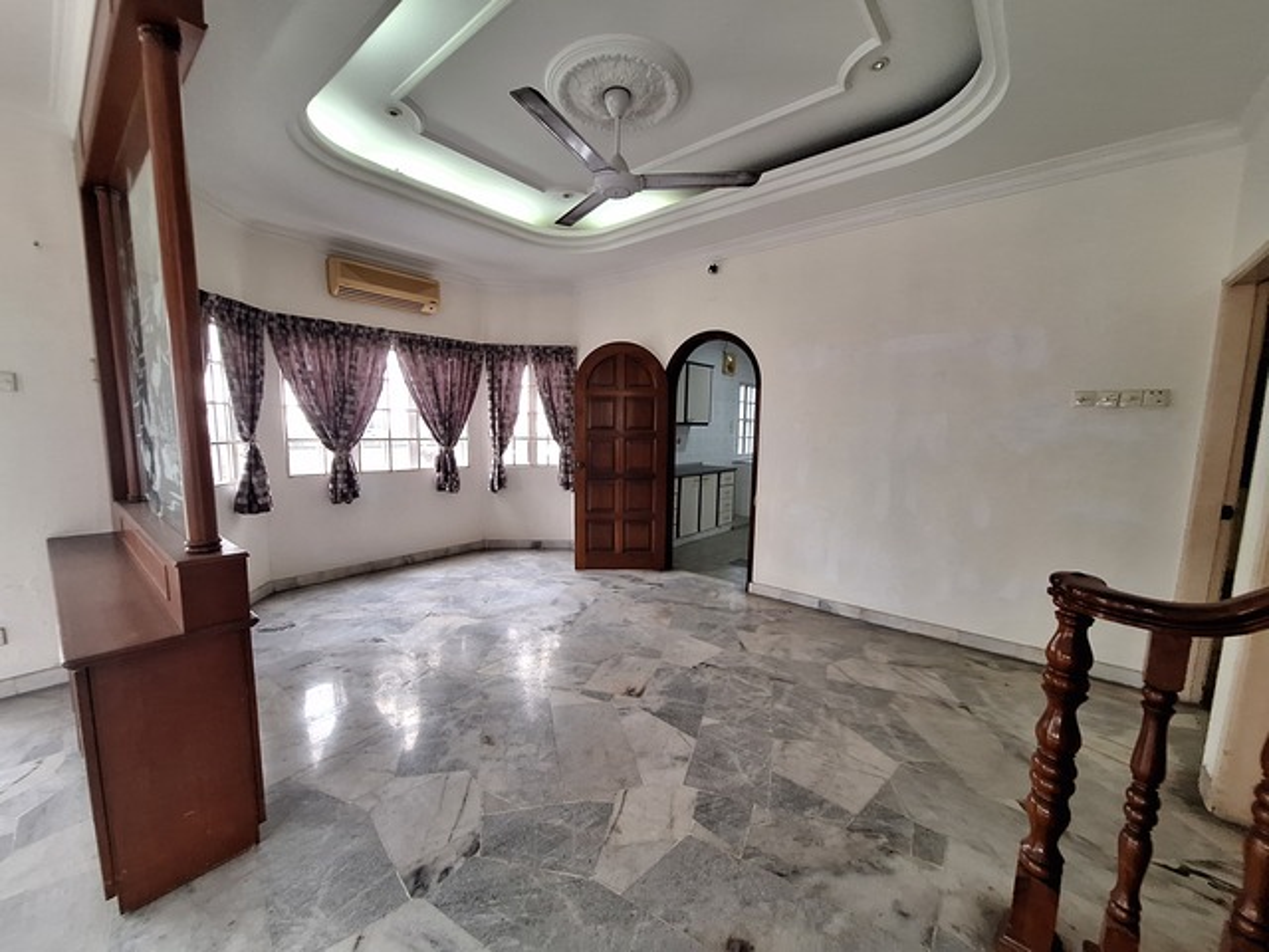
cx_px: 634
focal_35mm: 13
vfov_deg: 89.9
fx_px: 477
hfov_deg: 106.2
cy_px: 476
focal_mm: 1.74
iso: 200
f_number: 2.2
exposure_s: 1/50
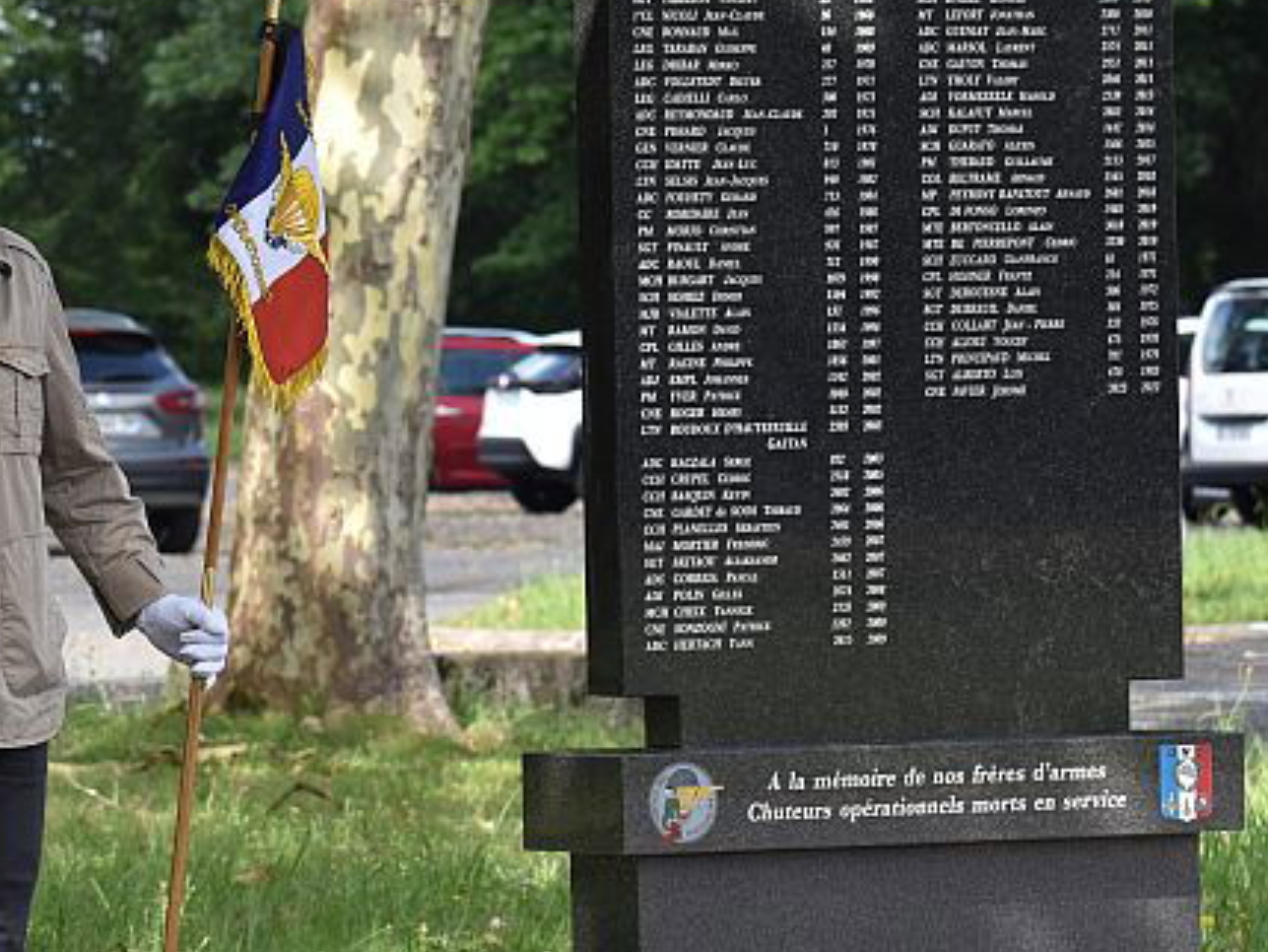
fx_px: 12018
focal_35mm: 328
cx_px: 378
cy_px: 415
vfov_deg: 4.5
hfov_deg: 6.0
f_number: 8
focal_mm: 122
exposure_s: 1/250
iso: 250
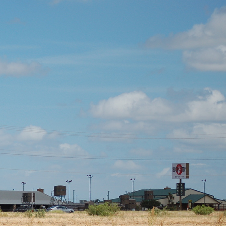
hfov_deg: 8.4
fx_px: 1509
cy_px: 196
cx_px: -68
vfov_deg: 8.5
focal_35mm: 204
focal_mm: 55
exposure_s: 1/2000
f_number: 4.5
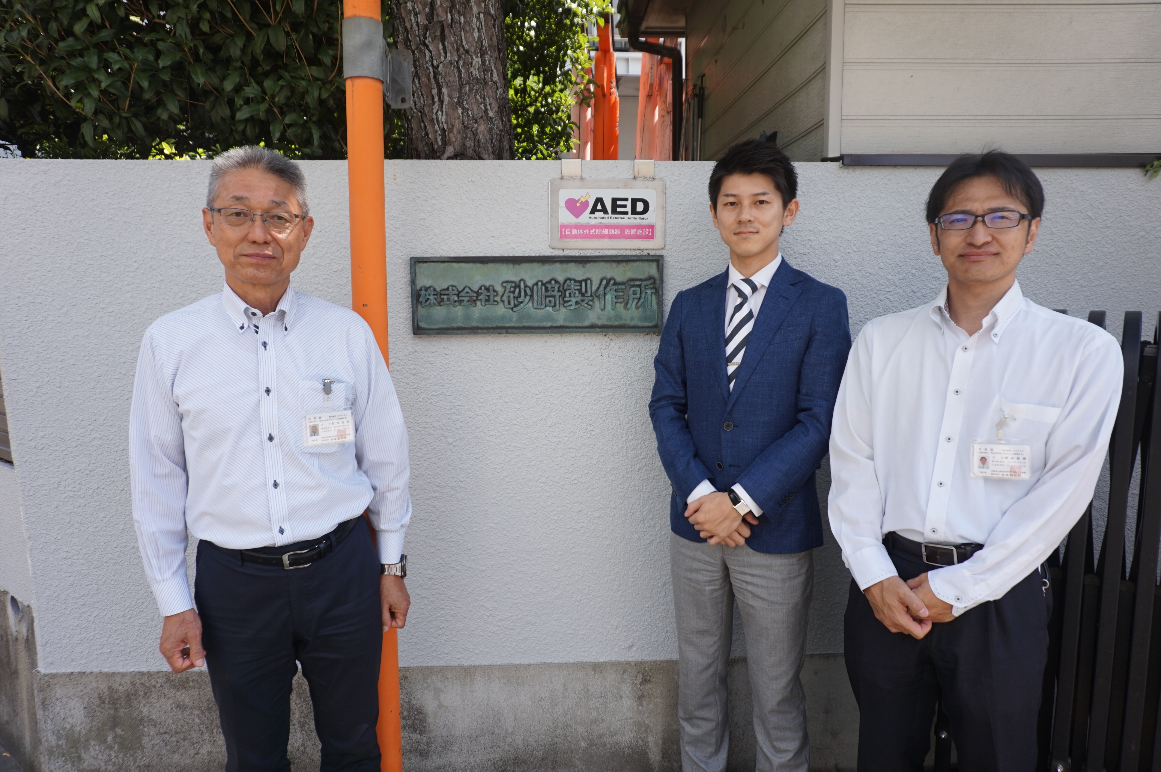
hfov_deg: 73.8
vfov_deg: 53.1
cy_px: 386
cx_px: 580
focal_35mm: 24
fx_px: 773
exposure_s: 1/320
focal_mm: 16
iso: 100
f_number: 4.5
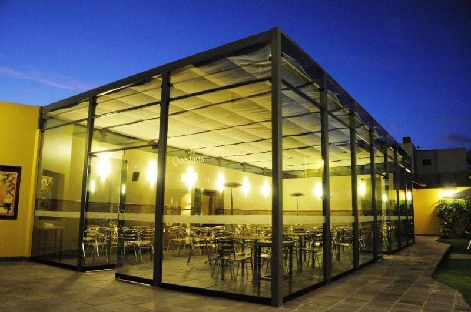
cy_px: 156
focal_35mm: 27
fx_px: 353
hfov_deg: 67.5
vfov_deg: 47.8
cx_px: 236
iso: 2000
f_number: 6.3
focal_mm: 18
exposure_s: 1/6
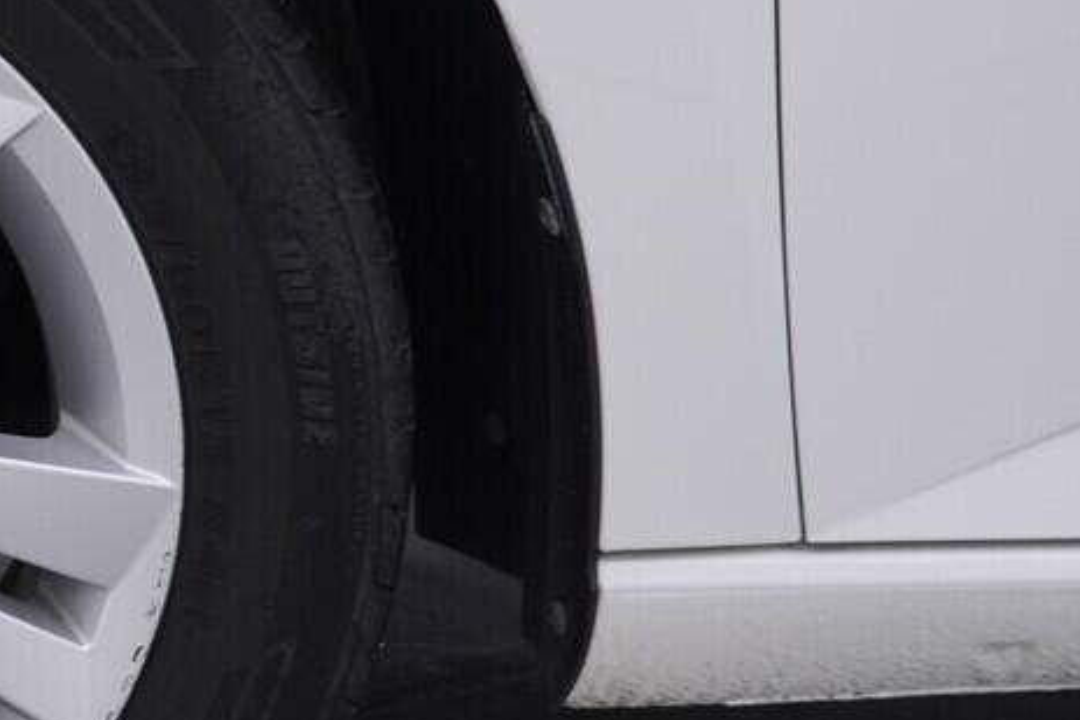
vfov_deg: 12.2
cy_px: 326
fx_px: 3361
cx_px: -282
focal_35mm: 112
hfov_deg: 17.3
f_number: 4
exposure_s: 1/80
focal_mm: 24
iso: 125
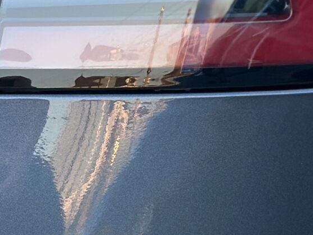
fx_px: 1998
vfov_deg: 6.7
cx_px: 108
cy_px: 7
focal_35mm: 221
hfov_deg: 9.0
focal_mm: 6.86
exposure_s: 1/355
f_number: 1.78
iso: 80
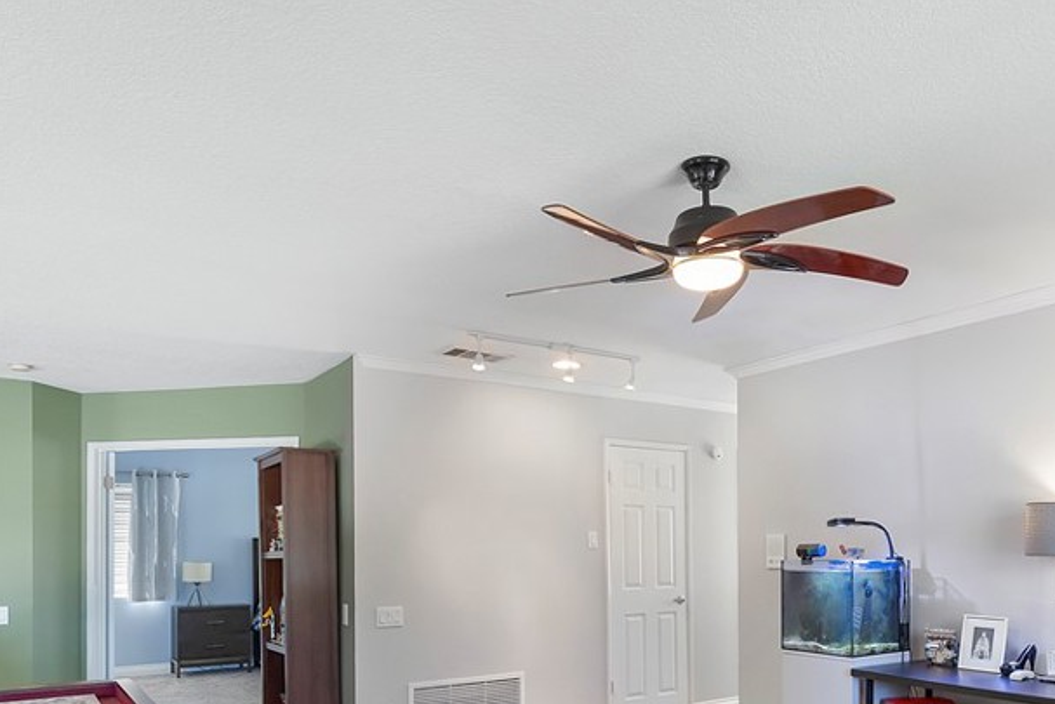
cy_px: 576
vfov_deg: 45.2
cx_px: 633
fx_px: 791
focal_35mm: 27
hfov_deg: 66.7
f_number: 5.6
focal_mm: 16
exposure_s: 1/40
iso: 3200
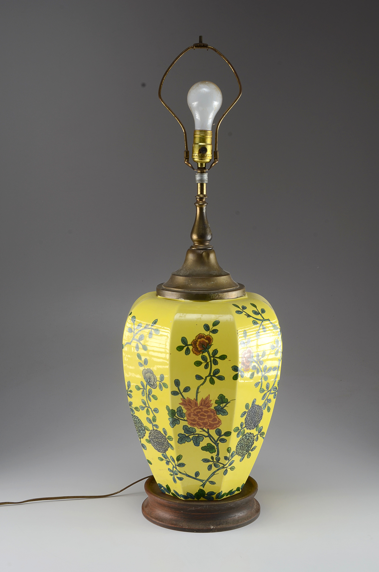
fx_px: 952
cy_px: 286
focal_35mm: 60
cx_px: 190
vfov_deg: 33.5
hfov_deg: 22.5
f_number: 14
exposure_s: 1/80
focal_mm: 40
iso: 100
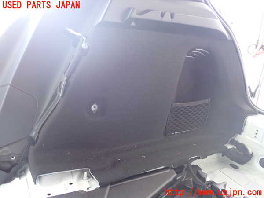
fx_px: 229
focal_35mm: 30
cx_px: 132
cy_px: 99
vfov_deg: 46.8
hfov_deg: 60.0
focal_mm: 5.4
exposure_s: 1/30
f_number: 2.3
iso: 800
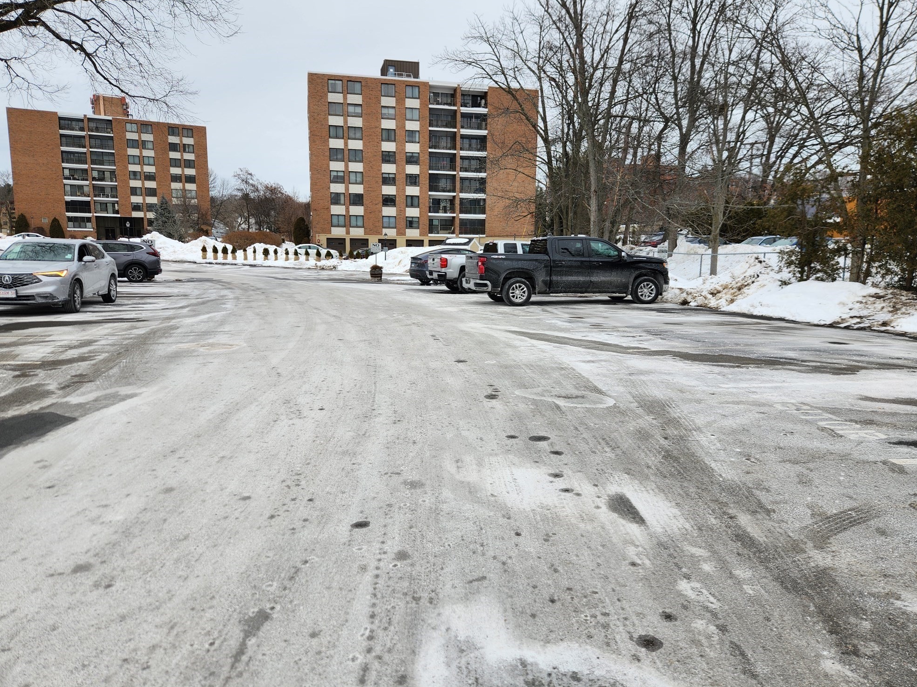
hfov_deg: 71.6
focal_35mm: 24
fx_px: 636
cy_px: 330
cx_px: 462
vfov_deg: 56.8
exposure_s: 1/732
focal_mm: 5.4
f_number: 1.8
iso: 20
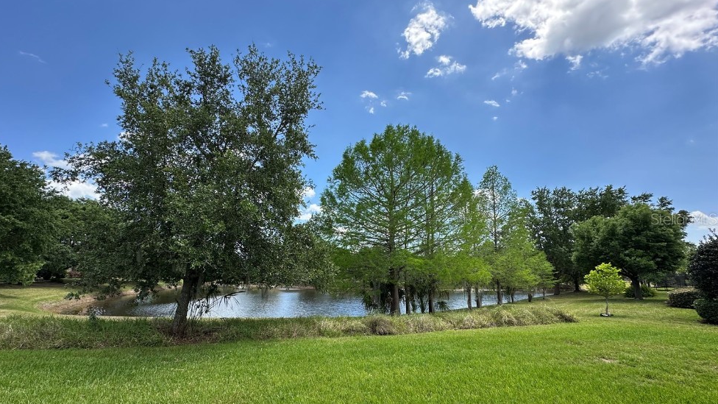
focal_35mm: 16
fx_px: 305
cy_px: 219
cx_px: 344
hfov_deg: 99.3
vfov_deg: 67.0
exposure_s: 1/1092
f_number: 2.2
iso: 40
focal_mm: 2.22
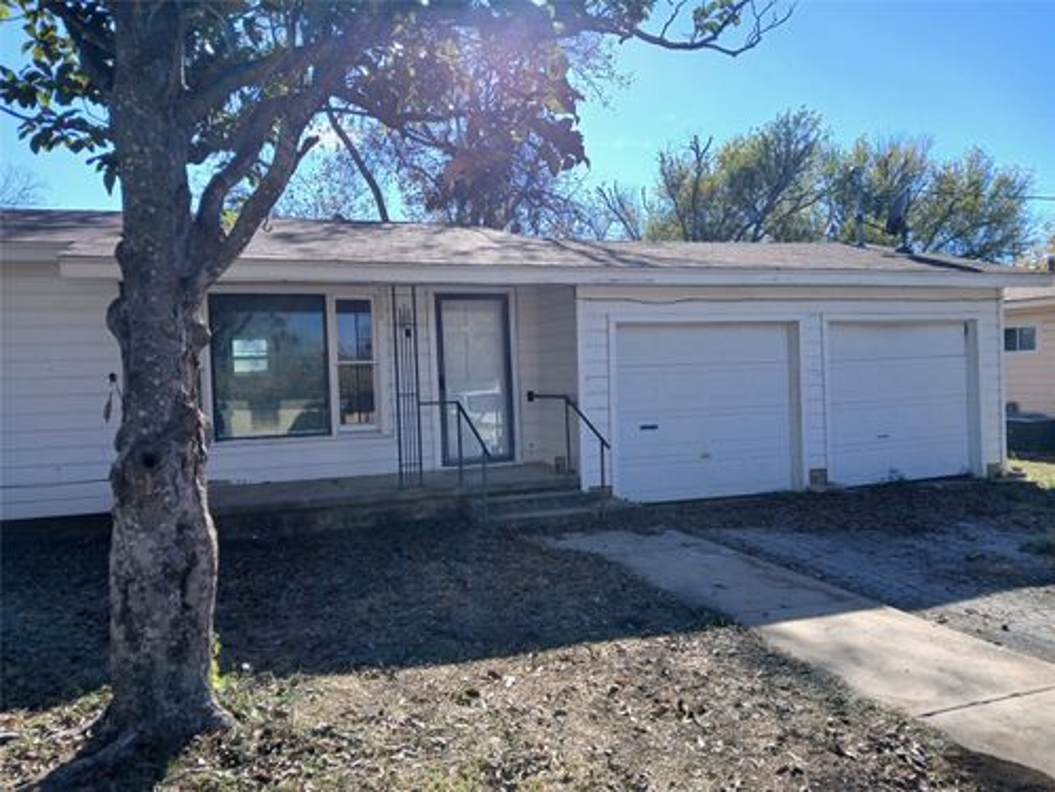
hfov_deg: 67.3
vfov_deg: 53.1
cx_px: 528
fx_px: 792
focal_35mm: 26
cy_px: 396
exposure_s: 1/360
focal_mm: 3.98
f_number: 1.8
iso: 20
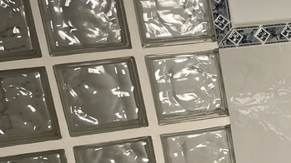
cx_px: 524
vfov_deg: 11.3
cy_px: 221
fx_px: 802
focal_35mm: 104
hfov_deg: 17.0
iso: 40
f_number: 1.6
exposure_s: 1/121
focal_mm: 4.2
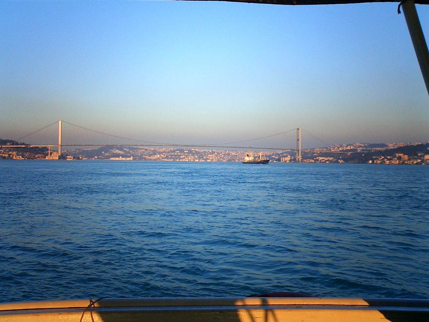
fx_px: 471
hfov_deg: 49.0
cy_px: 158
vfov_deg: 37.7
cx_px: 211
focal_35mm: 38
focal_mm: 5.6
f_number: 3.5
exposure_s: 1/320
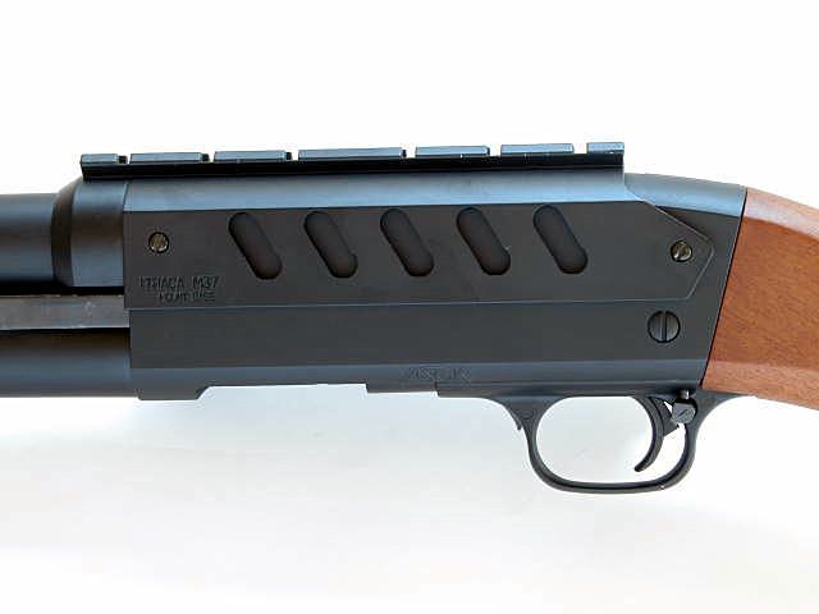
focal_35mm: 116
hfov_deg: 17.0
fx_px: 2745
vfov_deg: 12.8
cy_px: 307
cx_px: 410
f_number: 5.9
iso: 100
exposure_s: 1/2.1
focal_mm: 29.5
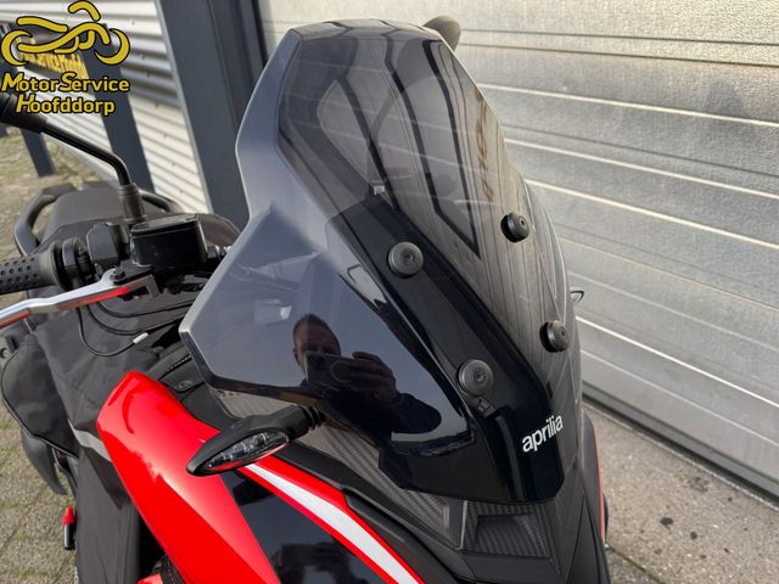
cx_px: 390
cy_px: 292
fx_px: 540
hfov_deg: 71.6
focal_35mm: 24
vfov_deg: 56.8
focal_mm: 6.76
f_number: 1.78
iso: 80
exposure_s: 1/742
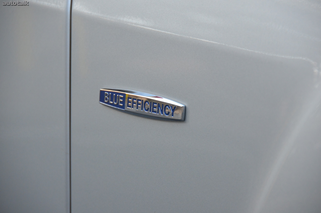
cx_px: 160
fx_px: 2670
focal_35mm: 300
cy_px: 106
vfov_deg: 4.6
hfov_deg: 6.9
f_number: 5.6
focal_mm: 200
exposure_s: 1/500
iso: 1100
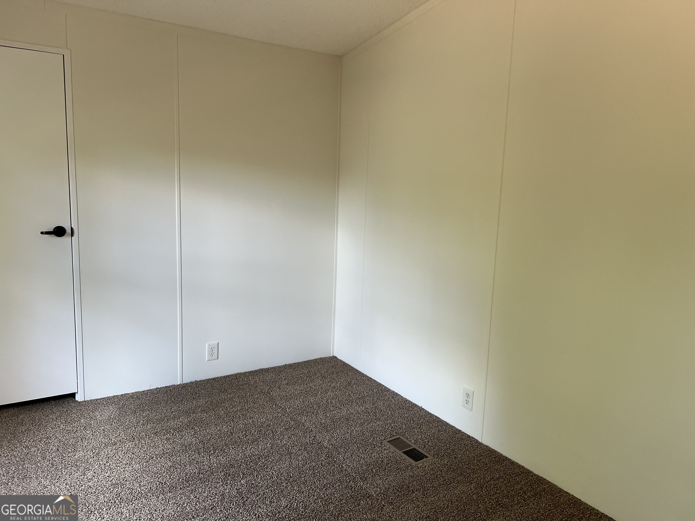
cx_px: 348
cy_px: 260
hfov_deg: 67.3
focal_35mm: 26
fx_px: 522
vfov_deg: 53.1
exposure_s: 1/121
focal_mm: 5.7
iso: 100
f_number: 1.5
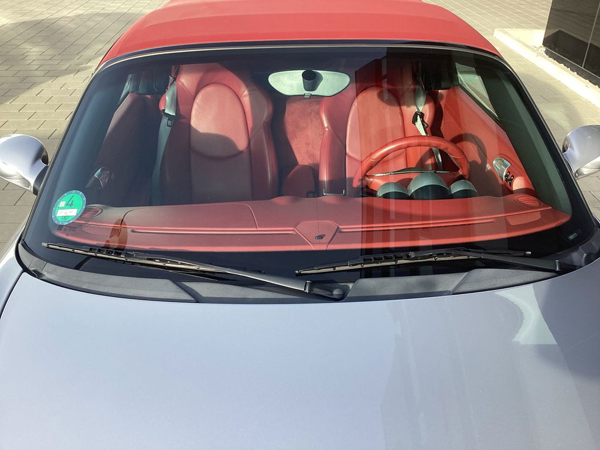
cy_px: 225
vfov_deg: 45.4
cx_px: 300
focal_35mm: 31
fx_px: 537
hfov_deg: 58.4
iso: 25
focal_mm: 3.3
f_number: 2.4
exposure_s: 1/275
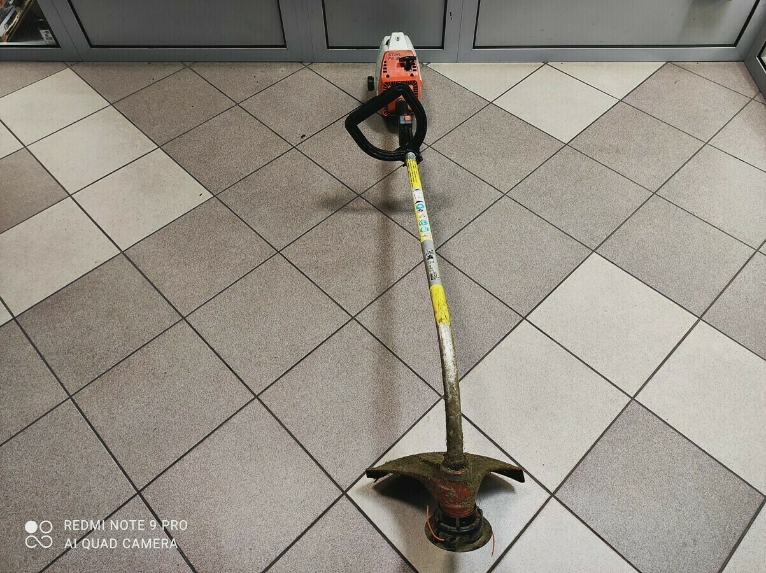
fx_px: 553
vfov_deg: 54.8
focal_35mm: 25
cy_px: 286
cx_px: 383
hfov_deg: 69.4
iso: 545
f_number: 1.89
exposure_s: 1/33
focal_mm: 5.43
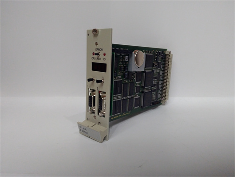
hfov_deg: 65.3
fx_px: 183
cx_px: 118
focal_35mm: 27
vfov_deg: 51.4
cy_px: 88
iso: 253
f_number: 2
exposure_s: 1/33
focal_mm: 3.79
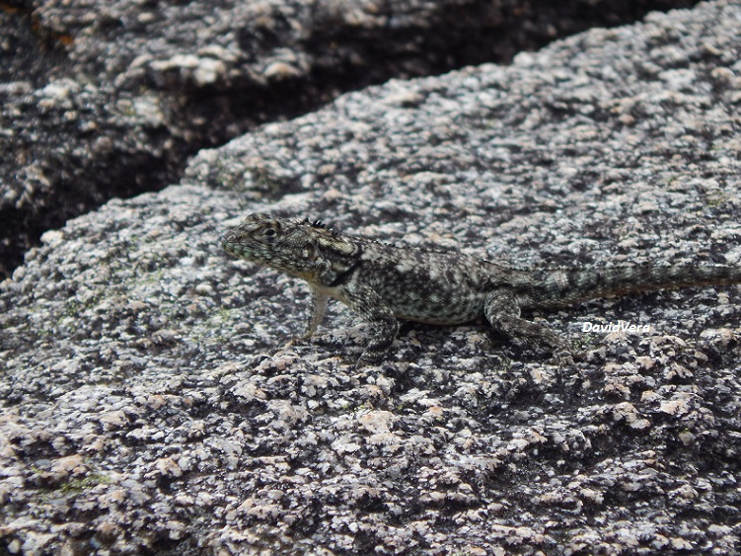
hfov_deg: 2.8
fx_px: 15175
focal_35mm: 709
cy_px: 290
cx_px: 382
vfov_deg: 2.1
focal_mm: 120
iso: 125
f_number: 5.8
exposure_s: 1/320
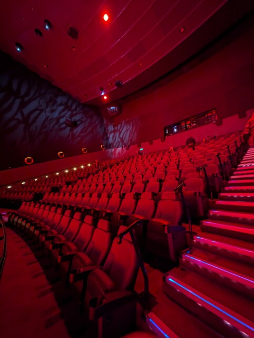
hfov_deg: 94.6
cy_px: 169
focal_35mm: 12
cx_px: 127
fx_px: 117
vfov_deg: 110.5
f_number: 1.95
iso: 734
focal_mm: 2.23
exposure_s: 1/15
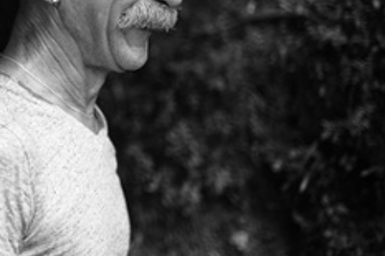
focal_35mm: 69
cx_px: 8
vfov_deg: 19.5
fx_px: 737
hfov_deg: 27.7
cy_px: 43
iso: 400
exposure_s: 1/1600
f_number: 2
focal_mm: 35
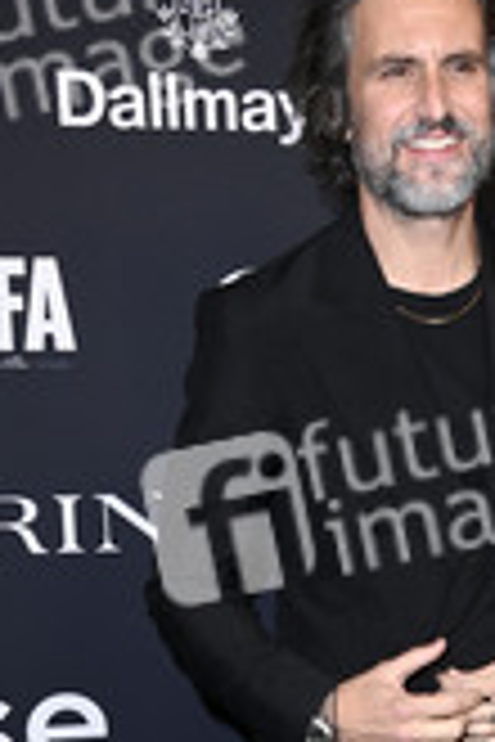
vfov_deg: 23.0
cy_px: 724
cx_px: 504
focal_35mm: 85
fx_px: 1753
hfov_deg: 15.7
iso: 500
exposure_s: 1/250
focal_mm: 35
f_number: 5.6
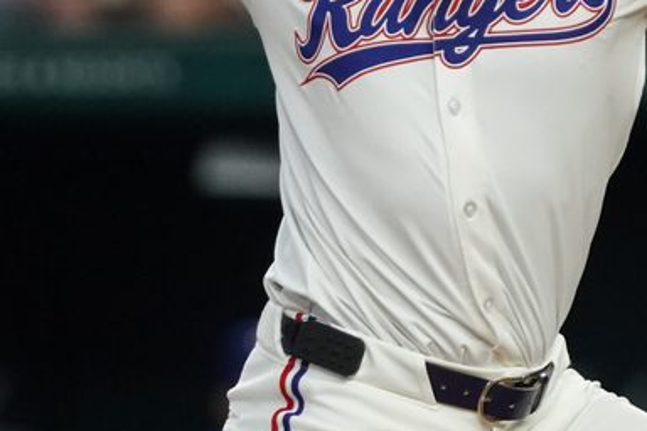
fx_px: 28771
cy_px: 129
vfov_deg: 0.9
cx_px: 512
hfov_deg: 1.3
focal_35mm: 1601
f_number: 6.3
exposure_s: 1/1600
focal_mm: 600
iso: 5000
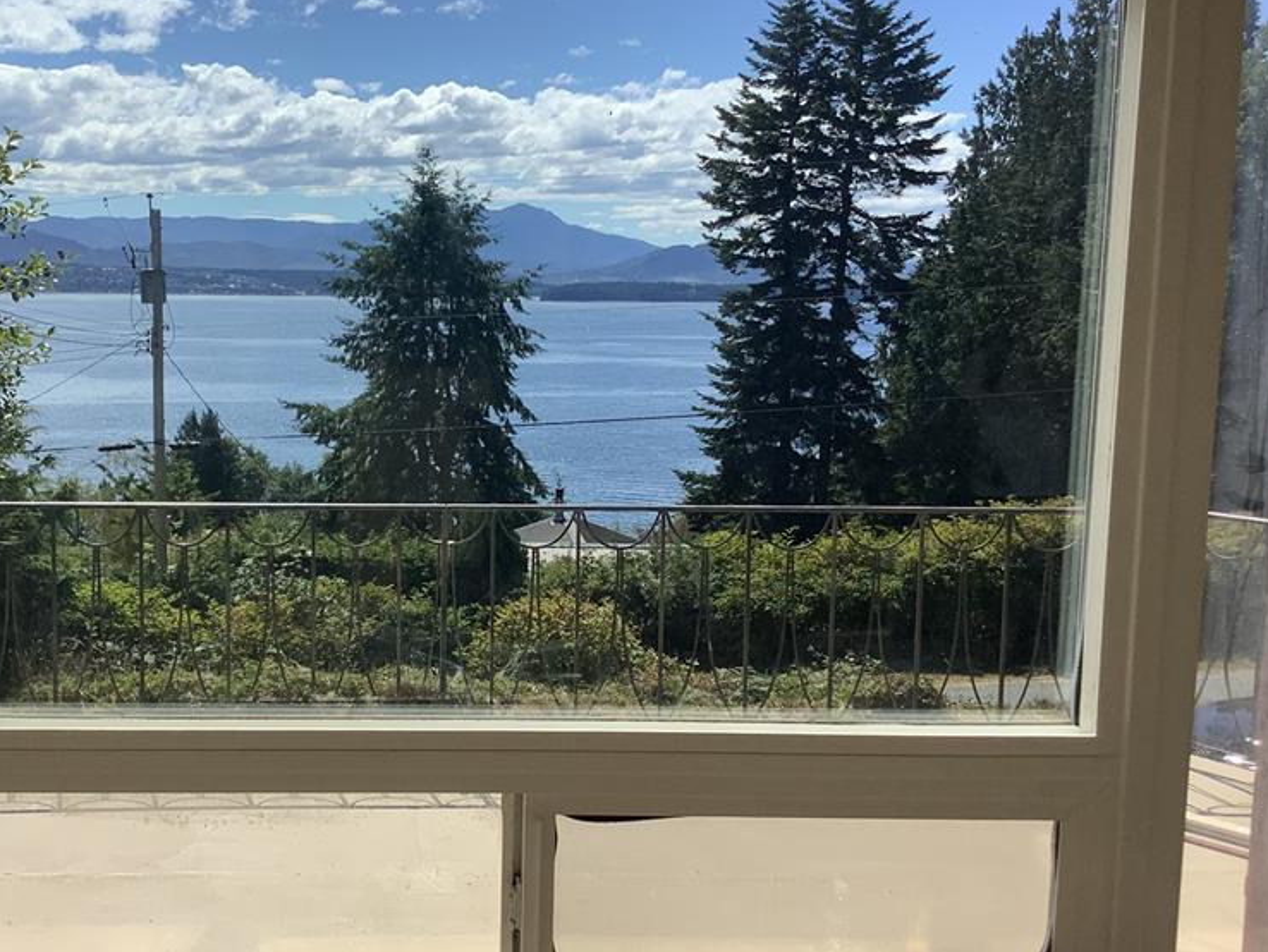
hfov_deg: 43.3
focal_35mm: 43
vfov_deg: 33.6
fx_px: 1576
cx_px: 438
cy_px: 516
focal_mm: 3.3
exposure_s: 1/1567
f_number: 2.4
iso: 25
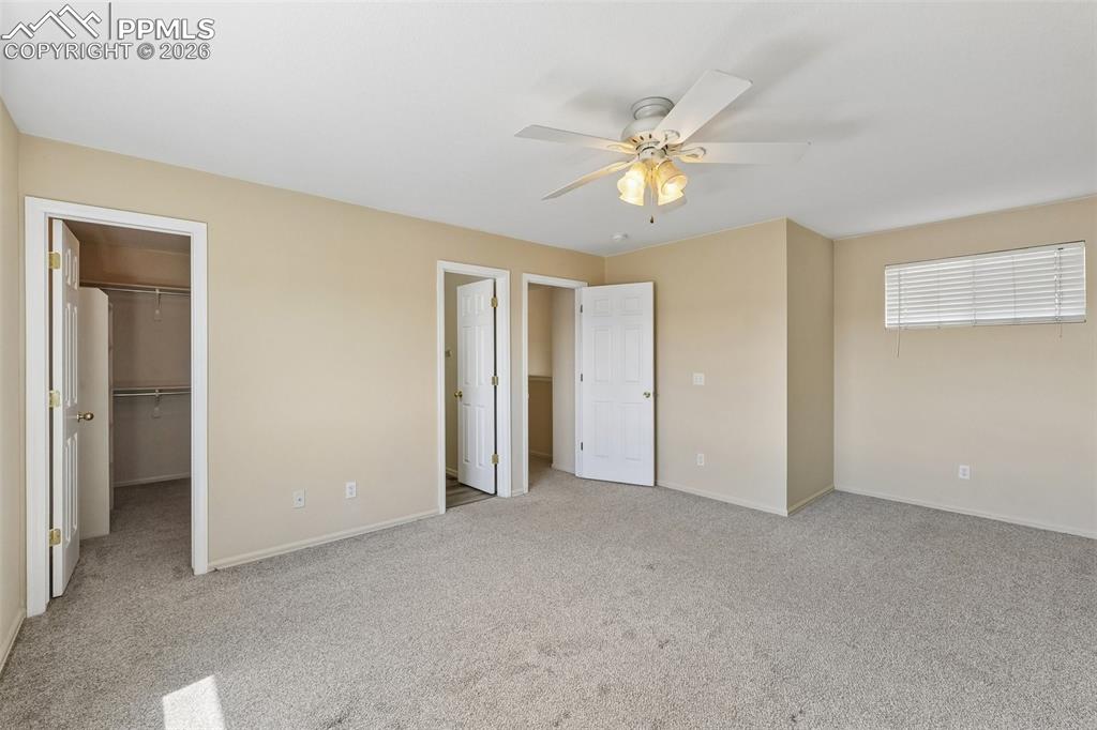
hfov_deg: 100.4
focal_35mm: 15
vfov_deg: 77.3
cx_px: 548
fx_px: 457
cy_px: 365
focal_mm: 10
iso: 640
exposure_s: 1/50
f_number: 9
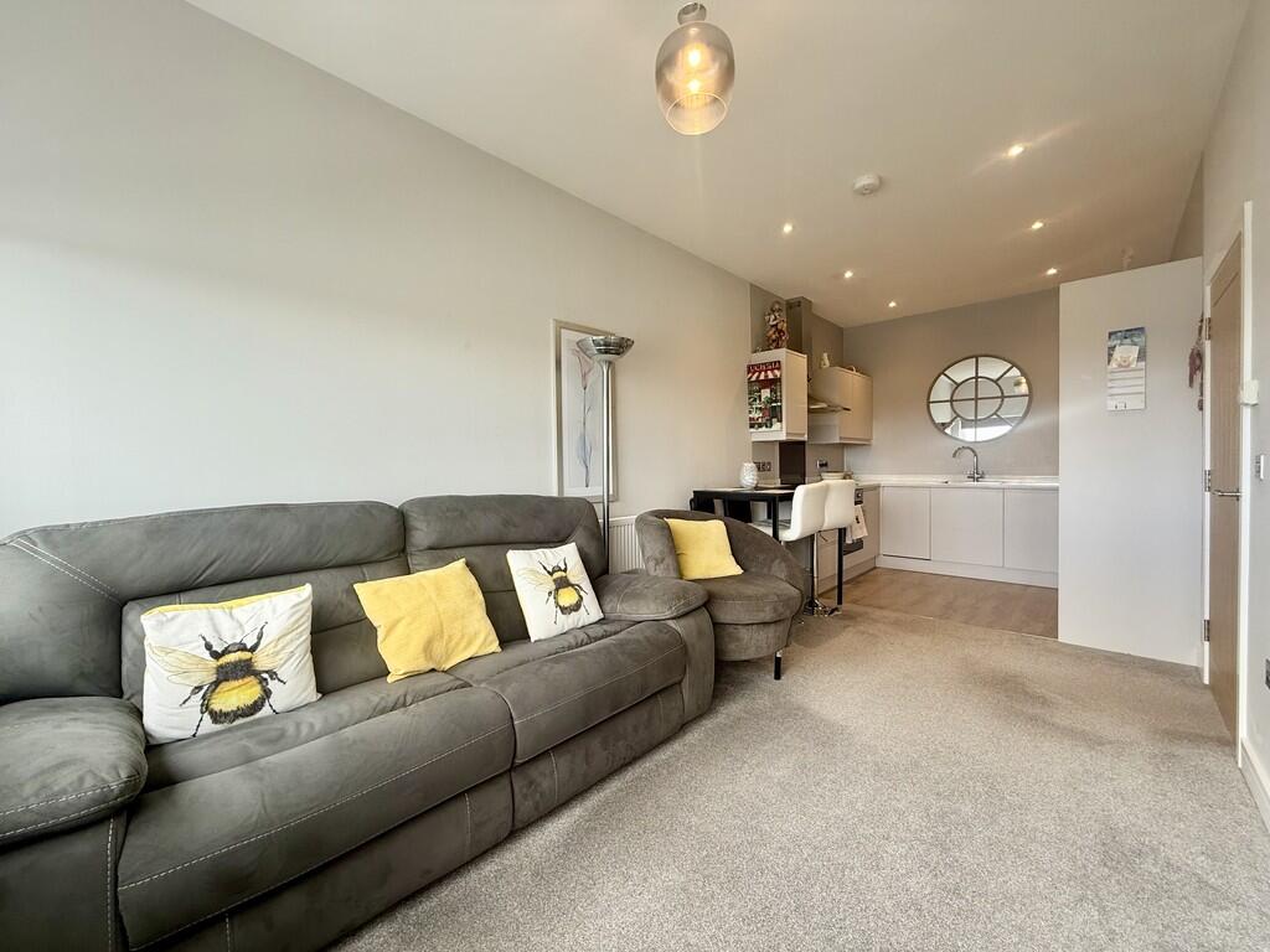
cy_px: 476
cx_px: 635
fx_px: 514
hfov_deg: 102.1
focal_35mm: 14
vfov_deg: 85.7
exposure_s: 1/99
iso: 125
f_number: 2.2
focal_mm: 2.22
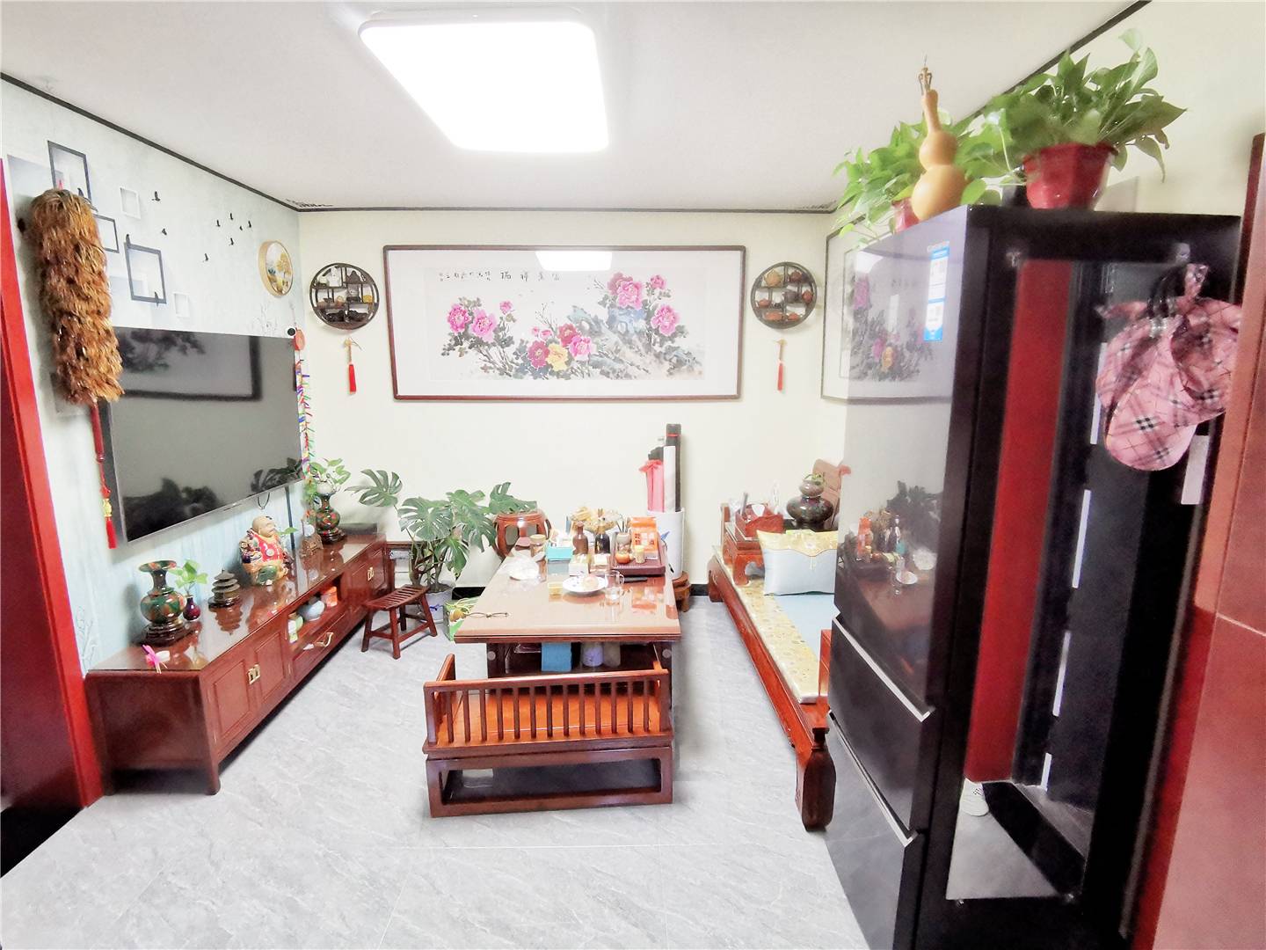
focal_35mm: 17
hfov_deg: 91.0
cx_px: 633
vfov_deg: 74.7
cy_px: 475
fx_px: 622
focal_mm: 2.26
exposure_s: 1/33.3
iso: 640
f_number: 2.2
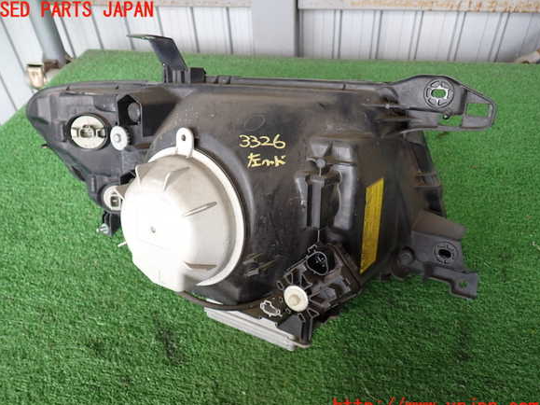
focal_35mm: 29
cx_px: 264
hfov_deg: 61.7
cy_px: 209
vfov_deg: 48.2
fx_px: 452
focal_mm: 5.05
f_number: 2.2
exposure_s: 1/60
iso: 200
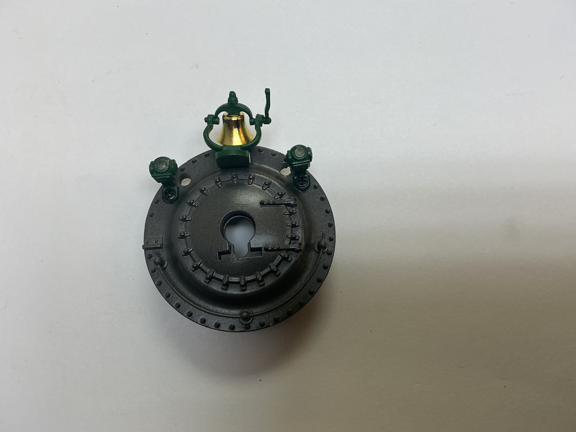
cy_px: 216
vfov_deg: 48.2
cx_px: 288
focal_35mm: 29
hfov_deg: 61.7
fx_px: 483
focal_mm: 3
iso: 40
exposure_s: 1/120
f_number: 1.8
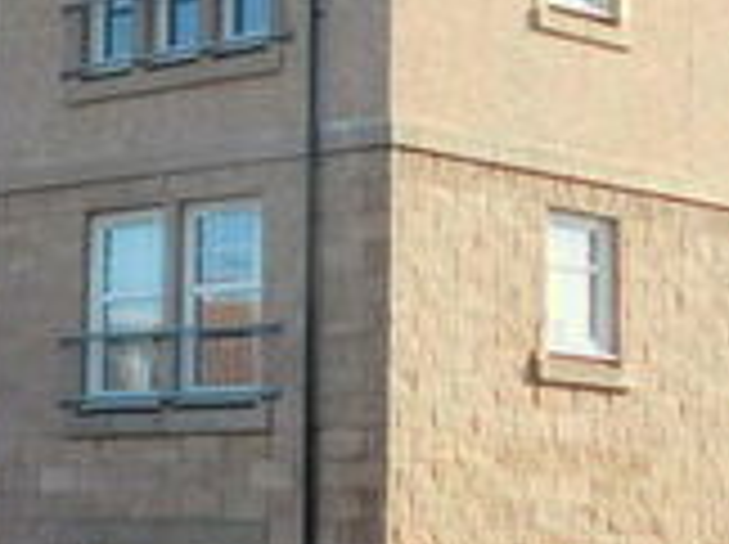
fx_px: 2734
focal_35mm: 130
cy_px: 97
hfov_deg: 14.9
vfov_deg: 11.3
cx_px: 0
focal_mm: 5.3
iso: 125
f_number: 3.2
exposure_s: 1/500
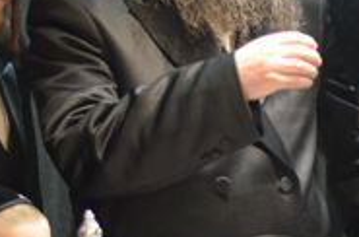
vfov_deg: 5.2
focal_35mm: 260
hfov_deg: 7.8
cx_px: 483
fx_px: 2584
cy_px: 198
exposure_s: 1/200
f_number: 1.8
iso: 3200
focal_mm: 50
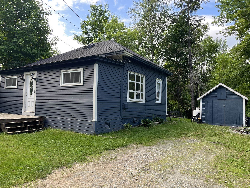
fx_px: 188
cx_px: 125
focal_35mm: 26
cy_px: 94
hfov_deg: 67.3
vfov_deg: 53.1
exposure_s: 1/362
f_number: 1.6
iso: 50
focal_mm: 5.1
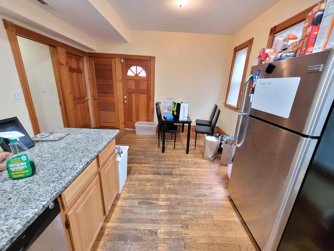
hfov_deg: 106.2
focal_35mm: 13
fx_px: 125
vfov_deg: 89.9
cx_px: 167
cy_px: 126
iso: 640
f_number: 2.2
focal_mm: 1.74
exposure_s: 1/24
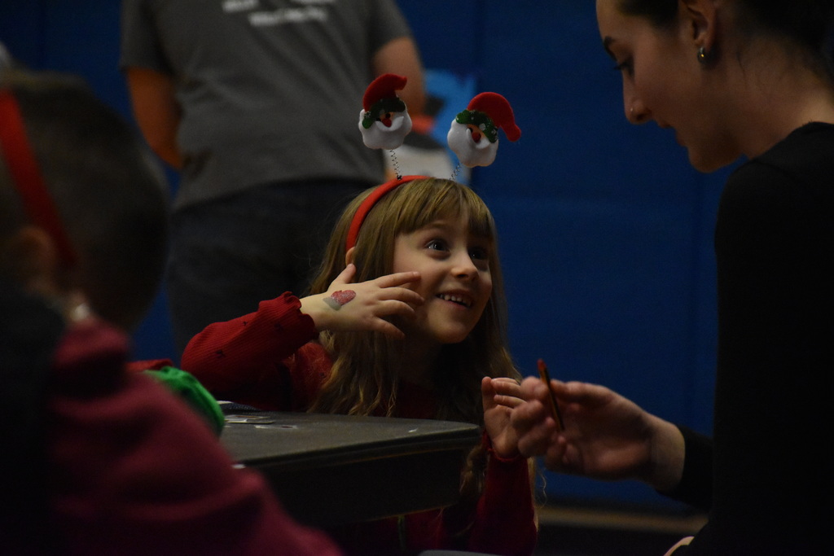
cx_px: 417
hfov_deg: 9.8
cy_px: 278
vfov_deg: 6.5
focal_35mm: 210
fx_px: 4865
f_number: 5.6
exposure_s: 1/320
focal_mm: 140
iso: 6400
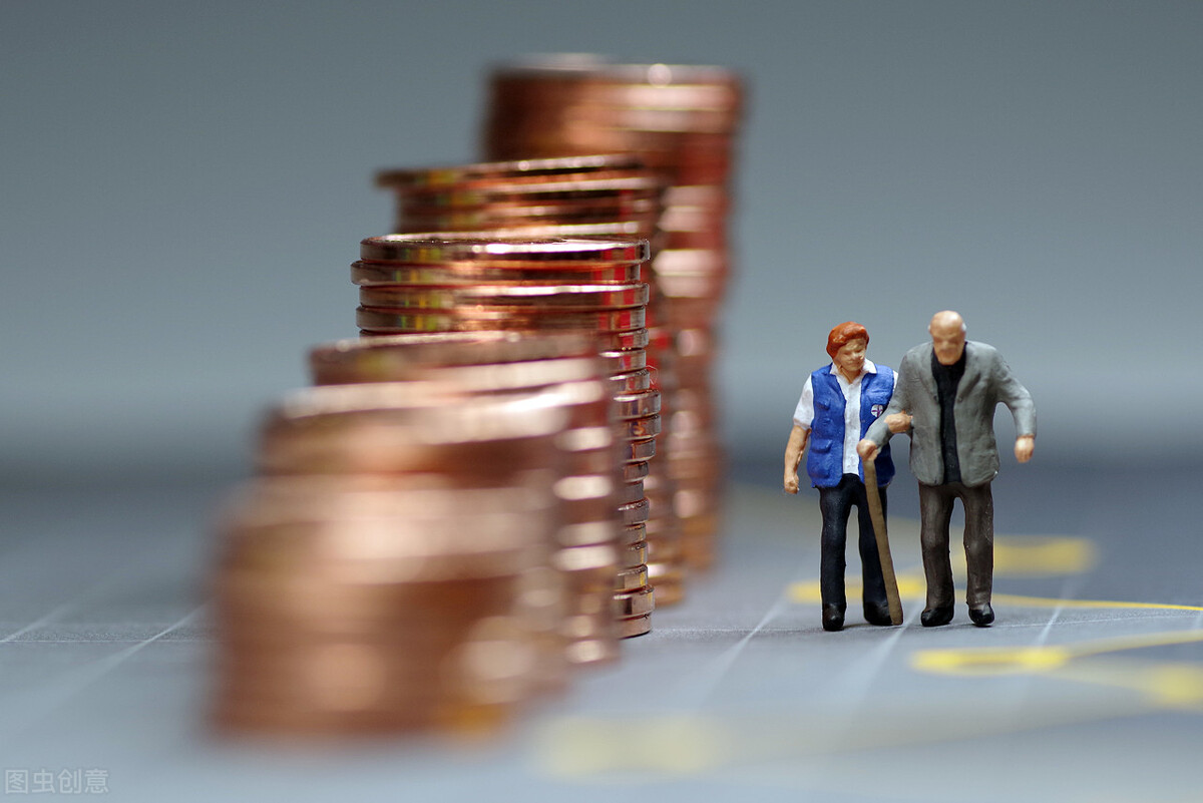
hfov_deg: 13.4
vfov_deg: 9.0
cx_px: 602
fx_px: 5114
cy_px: 402
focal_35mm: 153
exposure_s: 1/400
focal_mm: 100
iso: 400
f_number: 4
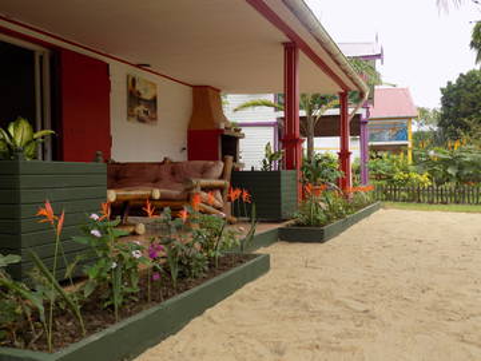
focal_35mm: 34
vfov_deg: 41.8
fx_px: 472
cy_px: 180
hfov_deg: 54.0
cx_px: 240
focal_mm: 6.1
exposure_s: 1/320
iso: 80
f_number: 3.4
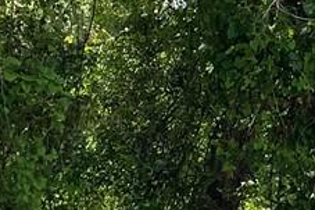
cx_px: 538
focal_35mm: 213
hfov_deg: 9.3
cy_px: -107
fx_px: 1862
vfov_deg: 6.4
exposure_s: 1/804
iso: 16
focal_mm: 3
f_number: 1.8
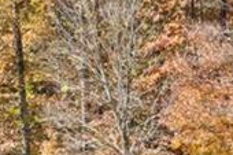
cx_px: -448
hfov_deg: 8.3
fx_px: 1364
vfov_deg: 6.5
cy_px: 150
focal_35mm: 211
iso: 100
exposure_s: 1/50
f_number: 11
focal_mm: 35
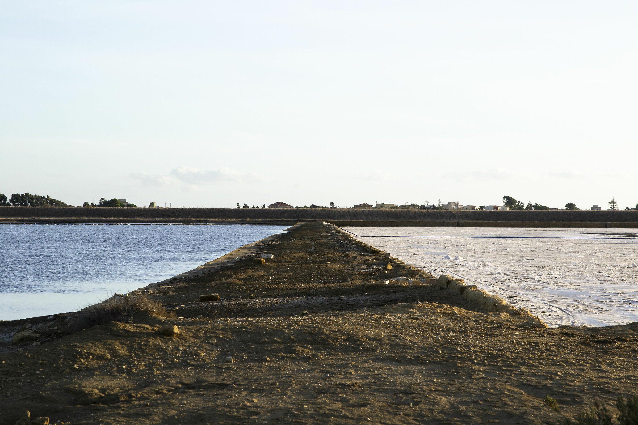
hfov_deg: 19.5
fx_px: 1861
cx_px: 319
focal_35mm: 105
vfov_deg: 13.0
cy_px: 212
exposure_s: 1/250
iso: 400
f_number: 10
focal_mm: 70
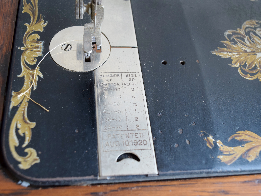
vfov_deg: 35.5
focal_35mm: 41
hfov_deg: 46.2
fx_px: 306
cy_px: 98
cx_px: 125
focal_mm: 25
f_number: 5.6
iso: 560
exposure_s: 1/125
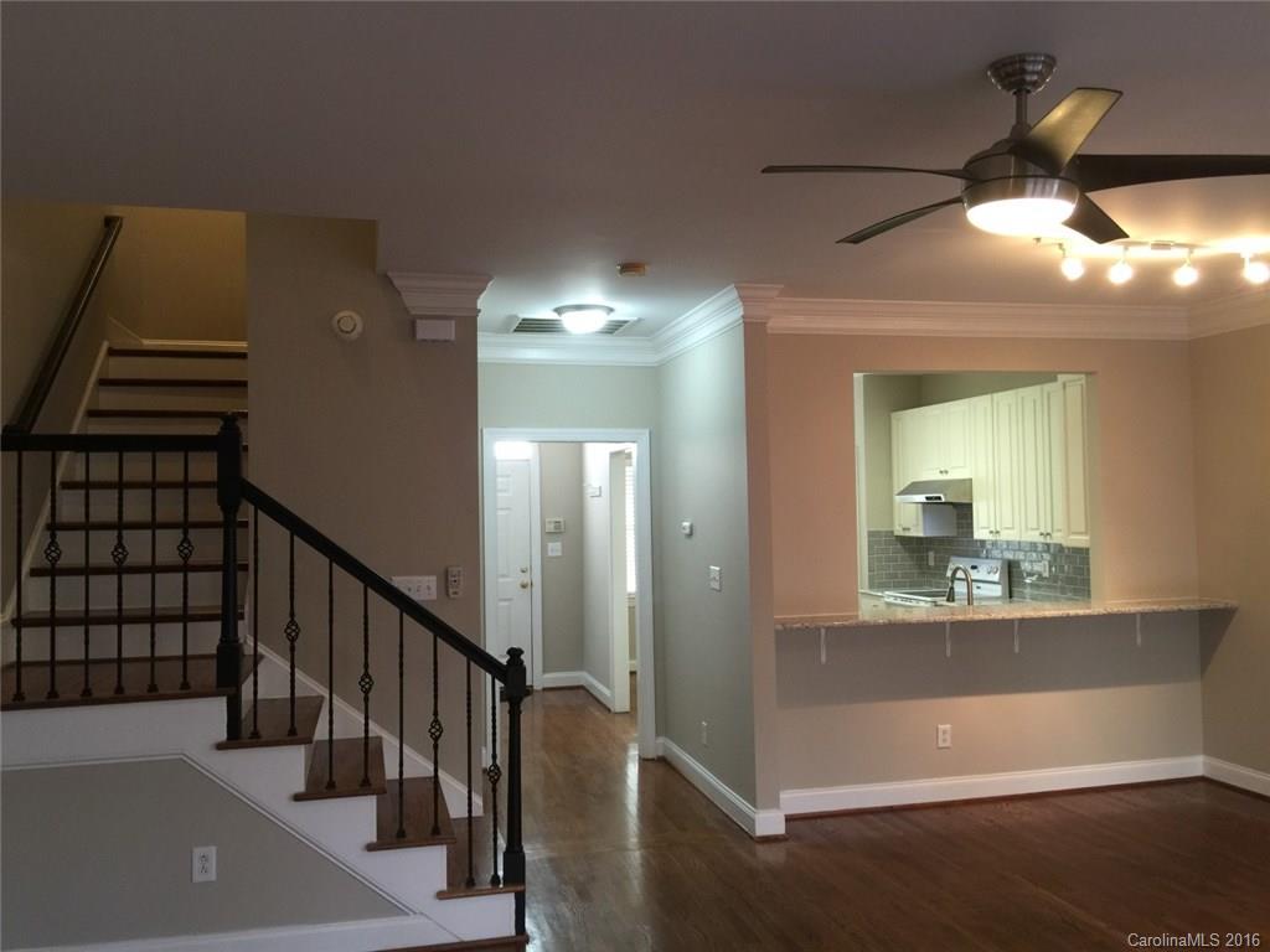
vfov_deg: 48.2
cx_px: 635
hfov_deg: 61.7
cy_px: 476
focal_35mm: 29
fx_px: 1064
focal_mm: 4.15
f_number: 2.2
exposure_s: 1/15
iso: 64
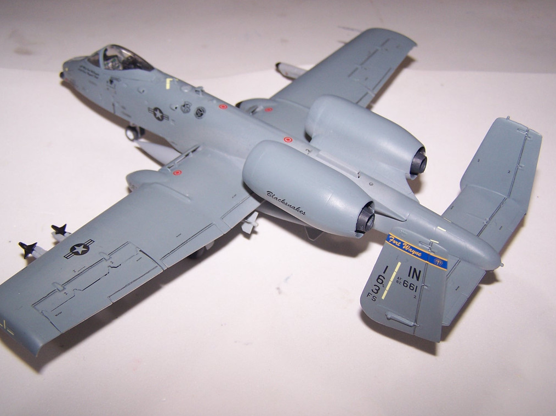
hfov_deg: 46.8
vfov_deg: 35.9
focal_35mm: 40
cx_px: 267
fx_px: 642
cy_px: 216
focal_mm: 6.3
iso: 80
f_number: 2.8
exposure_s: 1/60
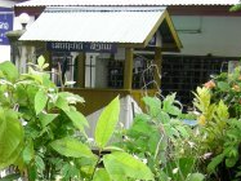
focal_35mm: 123
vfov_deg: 11.4
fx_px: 856
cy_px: 287
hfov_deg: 16.0
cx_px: 61
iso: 64
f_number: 3
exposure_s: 1/60.7
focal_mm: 7.5
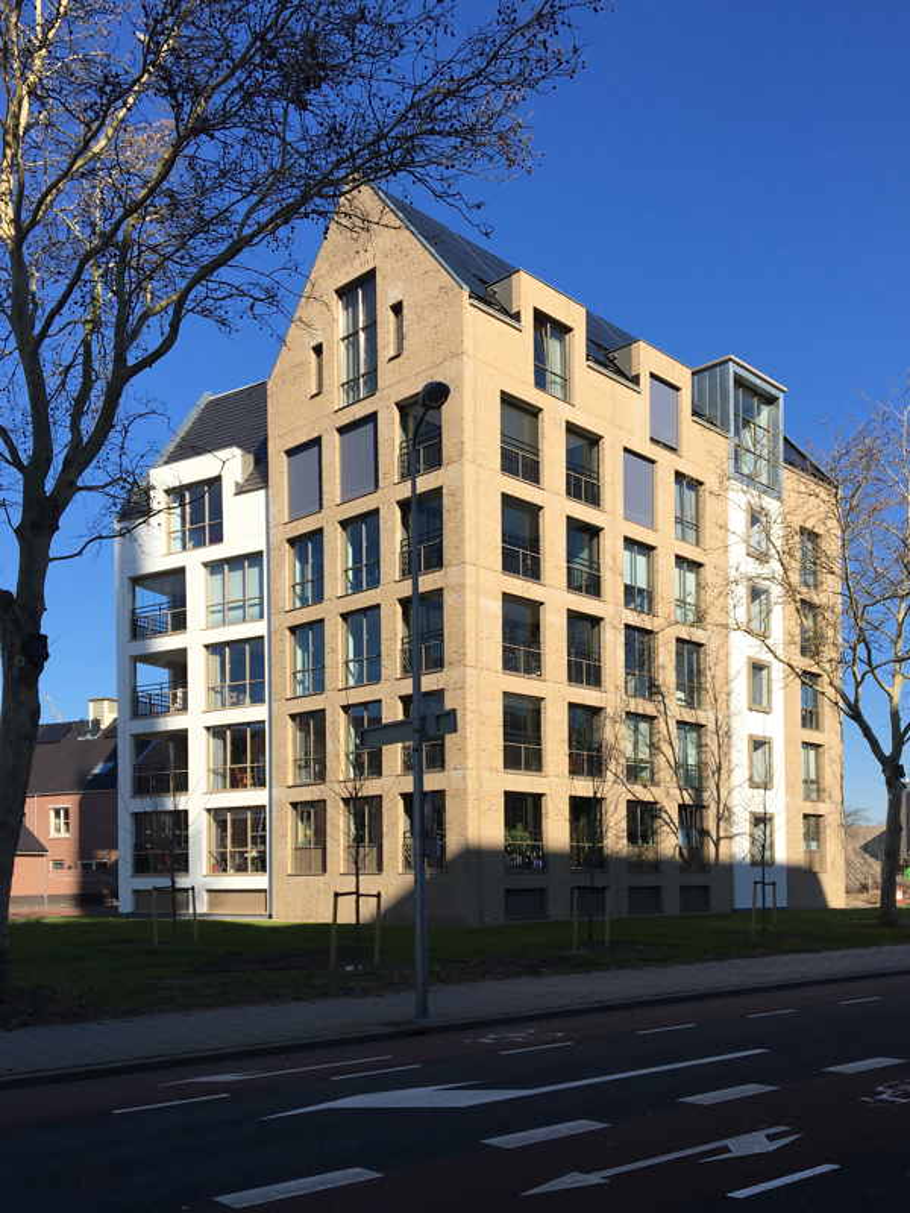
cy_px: 606
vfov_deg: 61.7
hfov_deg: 48.2
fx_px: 1016
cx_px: 455
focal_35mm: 29
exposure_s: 1/1748
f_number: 2.2
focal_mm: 4.15
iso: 25
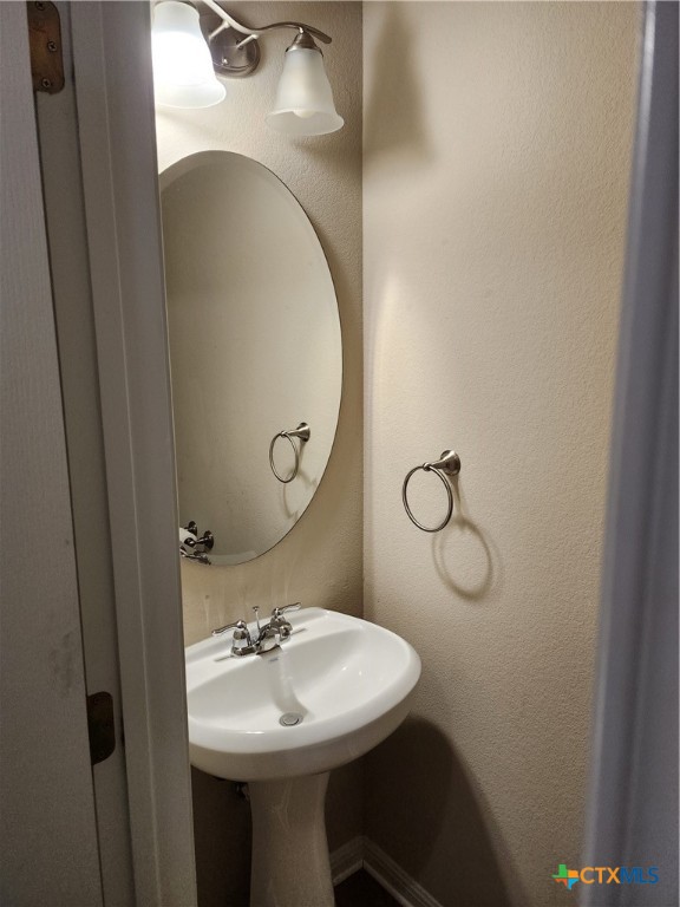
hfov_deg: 58.9
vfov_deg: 73.9
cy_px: 454
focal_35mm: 23
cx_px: 340
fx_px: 602
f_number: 1.8
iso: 200
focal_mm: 6.4
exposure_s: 1/120
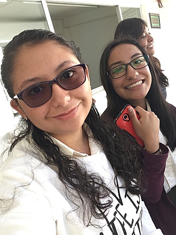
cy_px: 118
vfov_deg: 58.4
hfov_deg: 45.4
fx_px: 210
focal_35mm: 31
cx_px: 88
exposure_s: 1/188
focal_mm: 2.15
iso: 50
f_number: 2.4
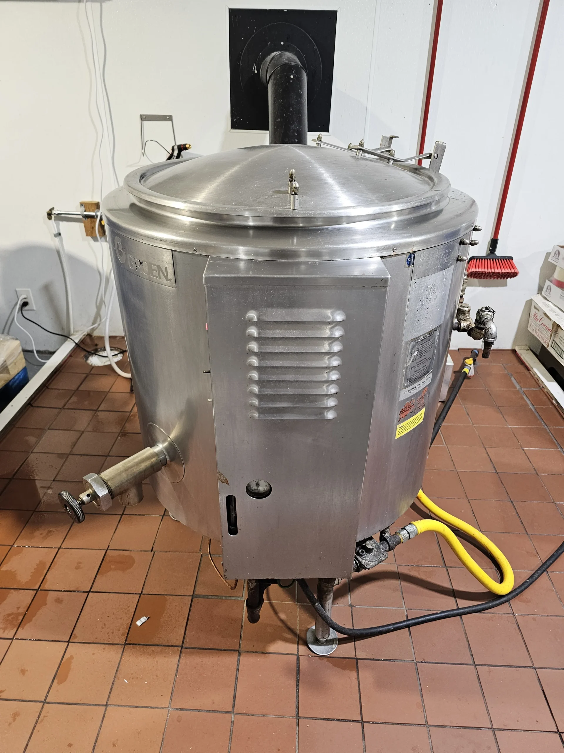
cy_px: 376
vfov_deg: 73.9
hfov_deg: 58.9
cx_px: 282
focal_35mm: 23
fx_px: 500
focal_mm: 6.3
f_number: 1.7
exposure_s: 1/120
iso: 250
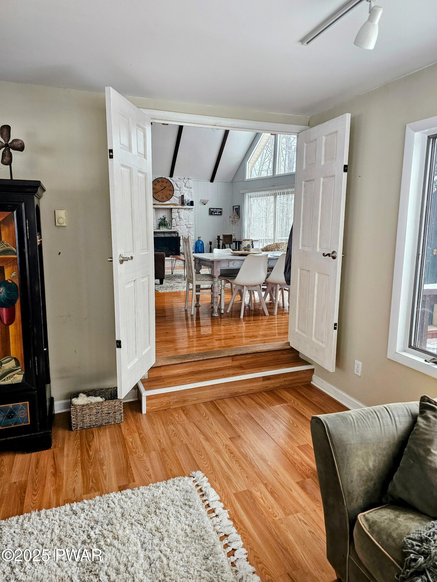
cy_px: 291
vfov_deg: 73.9
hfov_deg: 58.9
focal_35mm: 23
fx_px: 387
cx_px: 218
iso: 160
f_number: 1.7
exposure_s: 1/180
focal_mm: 6.3
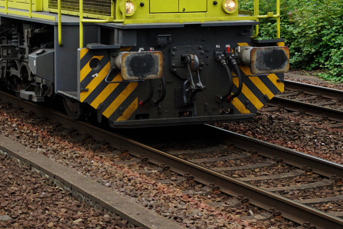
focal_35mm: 114
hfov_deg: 17.5
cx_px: 7
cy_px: -14
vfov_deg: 11.8
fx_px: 1087
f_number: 5
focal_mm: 35
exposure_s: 1/800
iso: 400
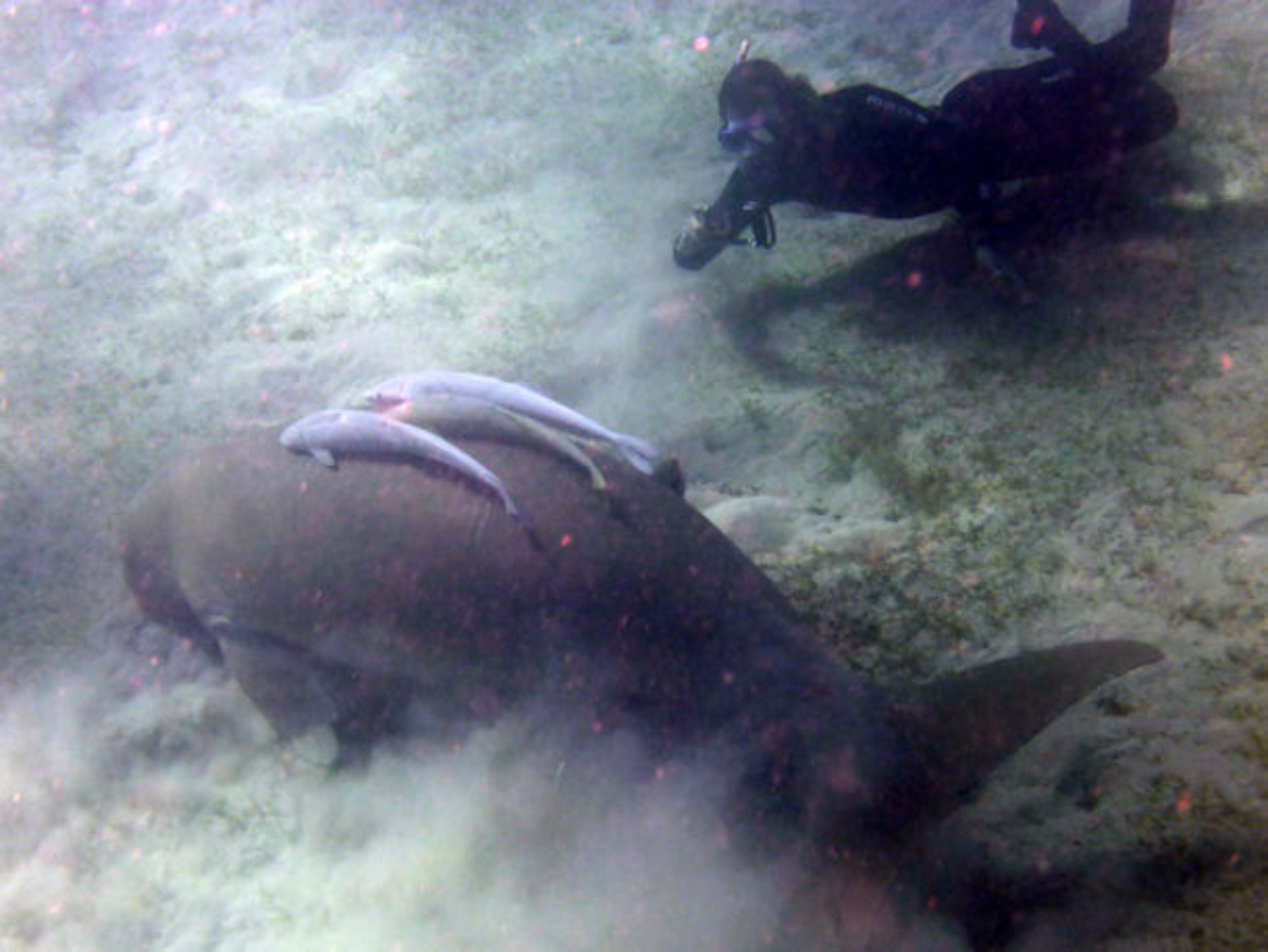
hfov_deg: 29.4
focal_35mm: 66
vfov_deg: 22.3
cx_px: 634
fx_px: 2419
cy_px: 476
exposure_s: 1/100
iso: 100
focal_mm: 11.7
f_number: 5.3
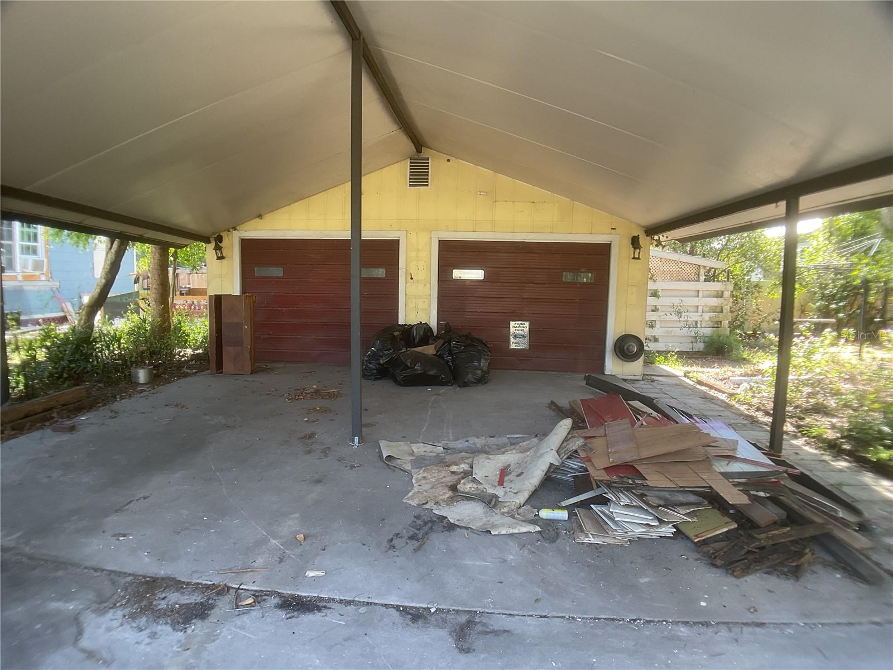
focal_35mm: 29
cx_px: 446
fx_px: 748
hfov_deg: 61.7
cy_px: 335
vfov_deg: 48.2
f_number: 1.8
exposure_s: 1/120
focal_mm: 3
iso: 50
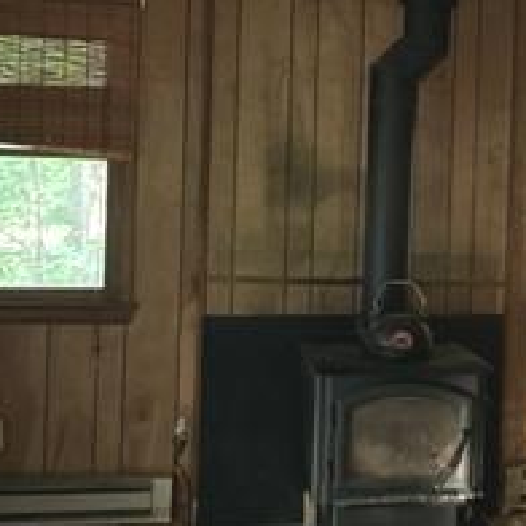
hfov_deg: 22.3
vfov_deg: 23.0
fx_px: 1289
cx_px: 515
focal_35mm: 75
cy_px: 207
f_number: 1.6
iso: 500
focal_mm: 4.2
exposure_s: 1/12
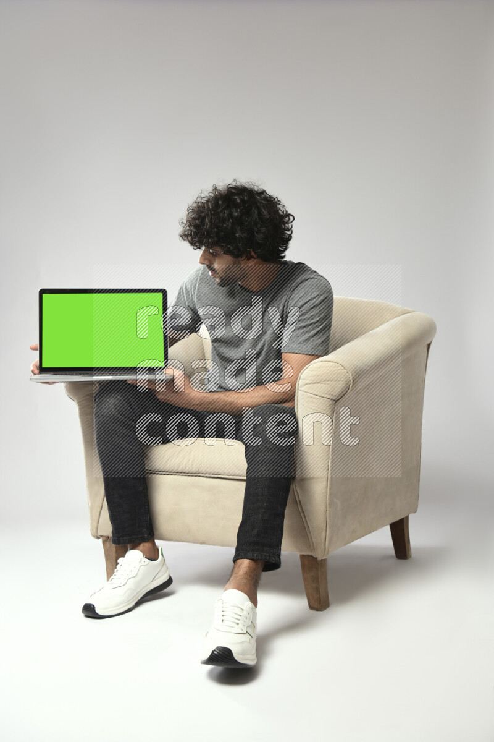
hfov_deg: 35.1
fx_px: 782
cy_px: 371
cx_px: 247
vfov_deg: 50.7
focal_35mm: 38
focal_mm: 38
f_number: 5
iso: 400
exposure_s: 1/125
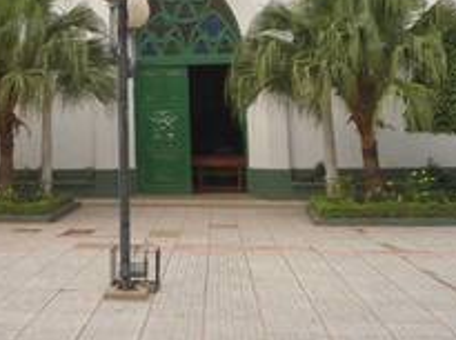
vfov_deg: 23.5
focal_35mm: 61
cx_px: 78
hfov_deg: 30.8
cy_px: 51
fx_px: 802
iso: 80
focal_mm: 4.7
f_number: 2.8
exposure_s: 1/400
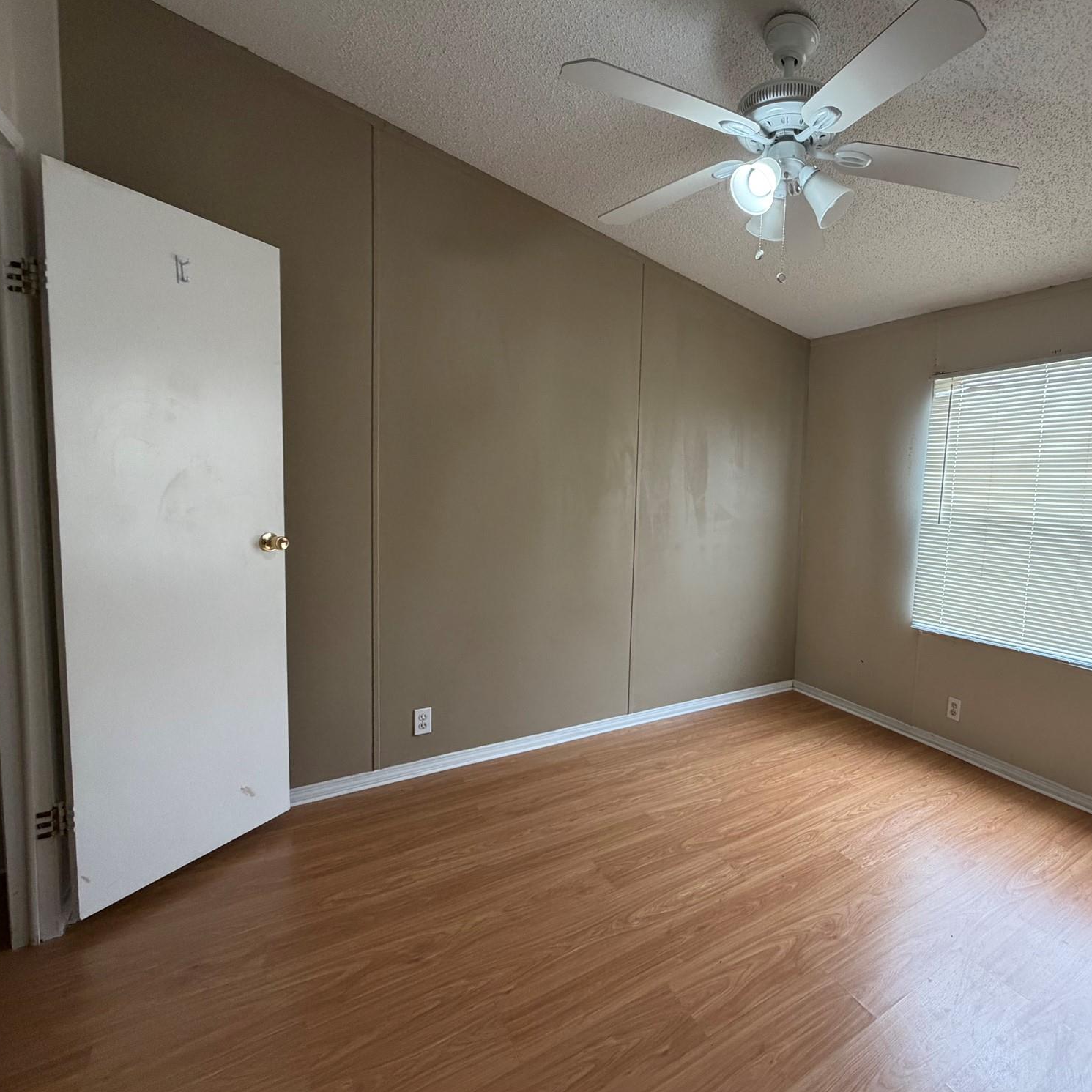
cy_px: 536
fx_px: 607
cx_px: 728
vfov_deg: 84.0
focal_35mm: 17
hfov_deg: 81.2
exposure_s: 1/121
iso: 320
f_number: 2.2
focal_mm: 2.22
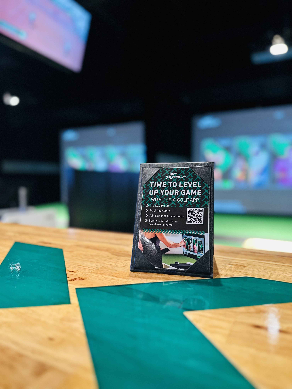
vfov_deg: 71.6
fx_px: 270
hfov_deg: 56.8
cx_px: 146
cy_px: 194
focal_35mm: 24
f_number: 1.78
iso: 640
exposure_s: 1/40
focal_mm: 6.86
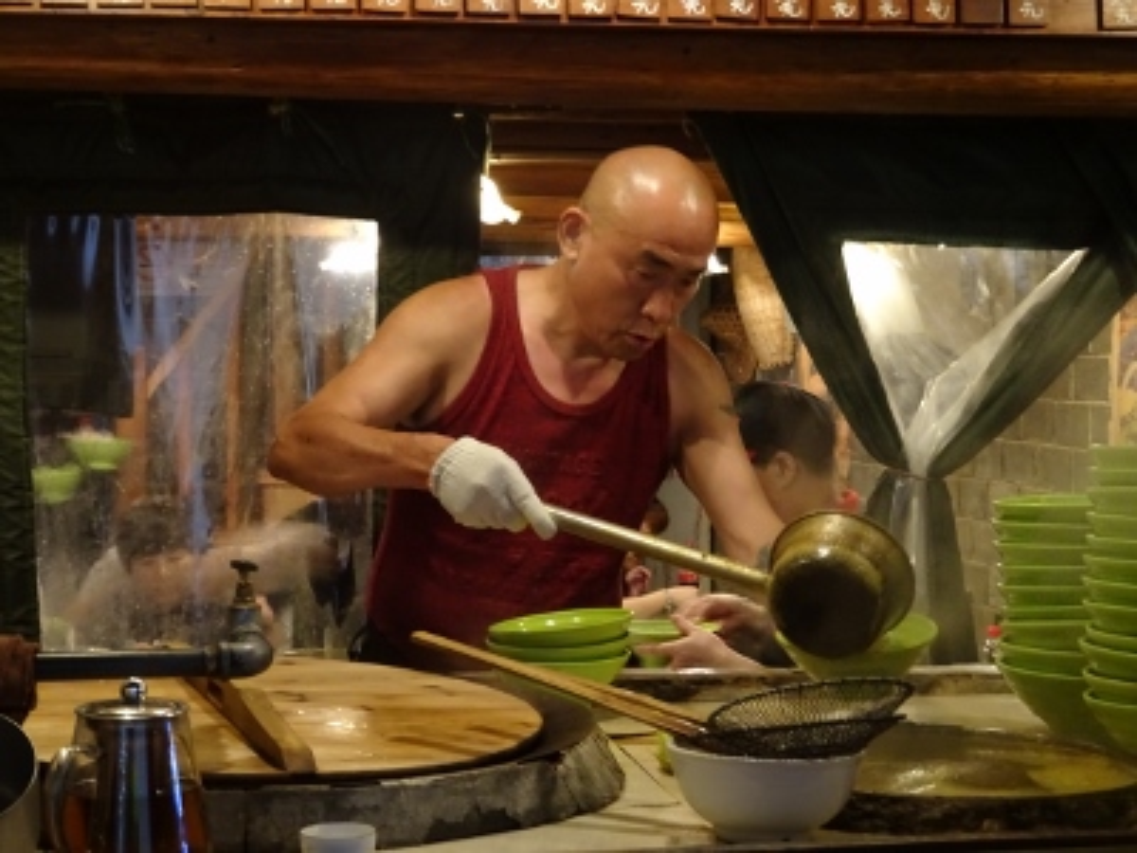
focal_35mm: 64
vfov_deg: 22.9
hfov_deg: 30.3
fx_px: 2102
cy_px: 426
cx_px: 568
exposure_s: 1/8
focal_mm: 10.95
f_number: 4.5
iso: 800
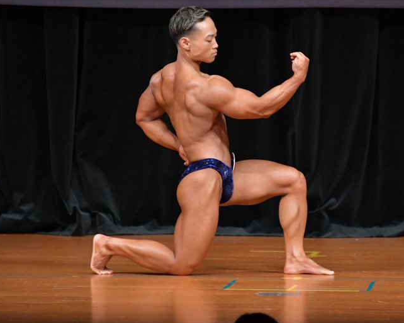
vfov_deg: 3.0
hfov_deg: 3.8
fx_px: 6095
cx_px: 236
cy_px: 161
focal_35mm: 510
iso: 5000
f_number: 5.6
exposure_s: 1/400
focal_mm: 300
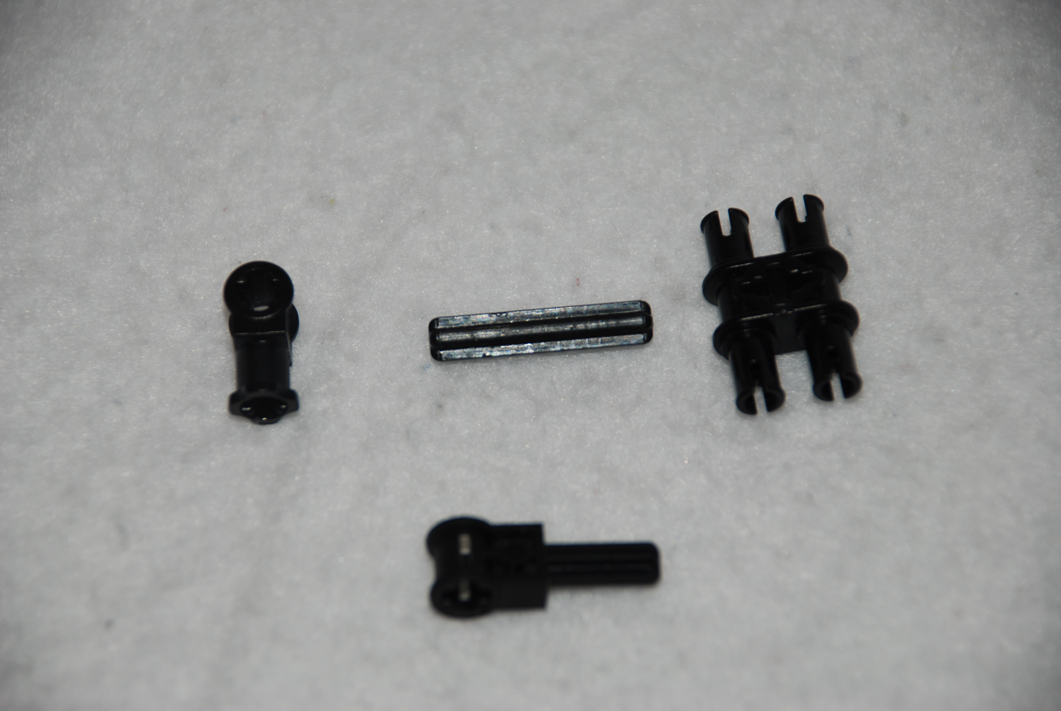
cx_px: 530
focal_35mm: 202
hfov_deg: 10.1
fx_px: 5975
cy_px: 356
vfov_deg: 6.8
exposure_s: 1/60
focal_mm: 135
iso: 100
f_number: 5.6
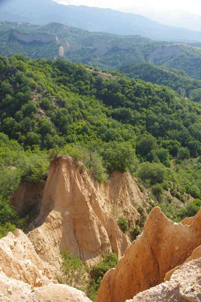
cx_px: 100
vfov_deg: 48.1
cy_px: 151
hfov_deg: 33.1
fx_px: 338
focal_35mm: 40
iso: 200
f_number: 11
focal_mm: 26.9
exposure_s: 1/50
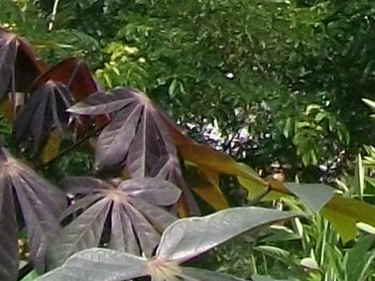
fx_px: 2674
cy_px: -624
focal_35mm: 247
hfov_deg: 7.6
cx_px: 846
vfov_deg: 5.6
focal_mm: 6
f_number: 4.8
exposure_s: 1/400
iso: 80
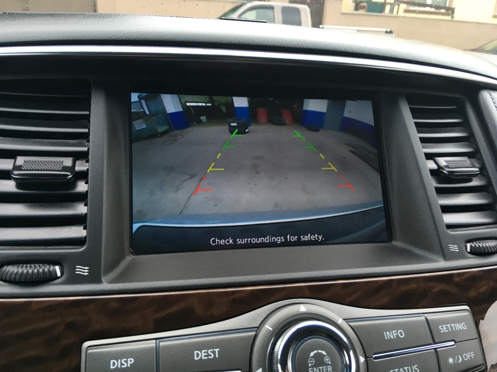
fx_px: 416
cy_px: 186
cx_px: 248
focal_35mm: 29
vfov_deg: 48.2
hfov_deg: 61.7
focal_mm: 4.15
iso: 32
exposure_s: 1/30
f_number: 2.2
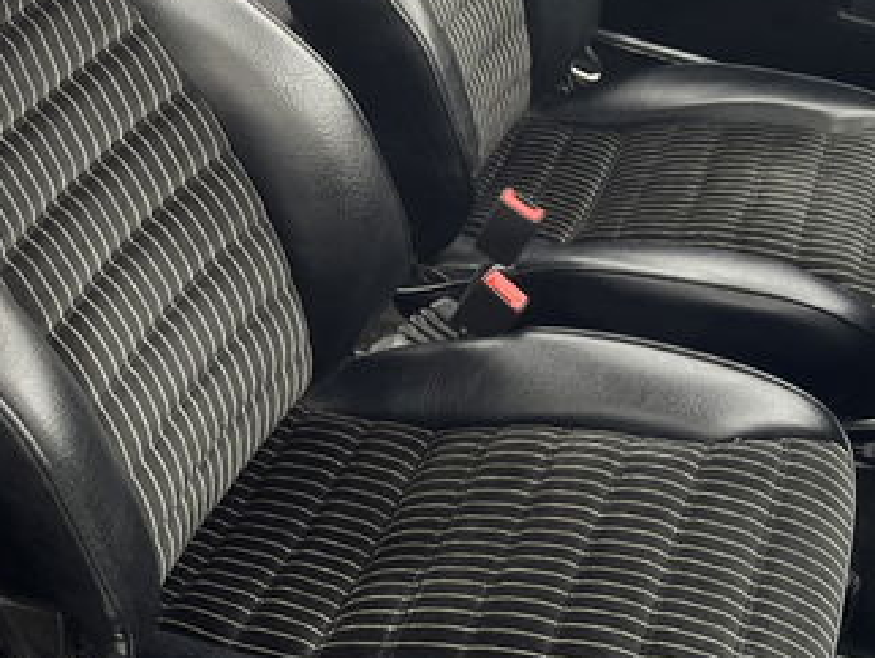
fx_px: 1568
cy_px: 177
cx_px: 576
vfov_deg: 23.5
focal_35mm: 62
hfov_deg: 31.0
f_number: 1.6
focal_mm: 5.1
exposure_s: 1/257
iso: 40
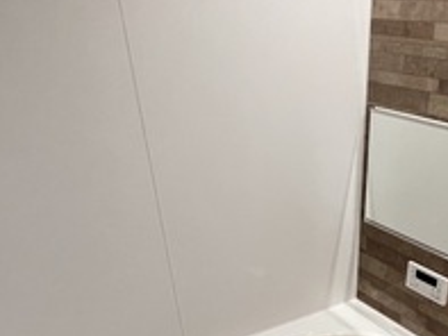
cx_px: 327
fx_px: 479
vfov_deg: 32.8
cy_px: 388
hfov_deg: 48.5
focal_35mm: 37
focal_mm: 1.57
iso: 250
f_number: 1.8
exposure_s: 1/92
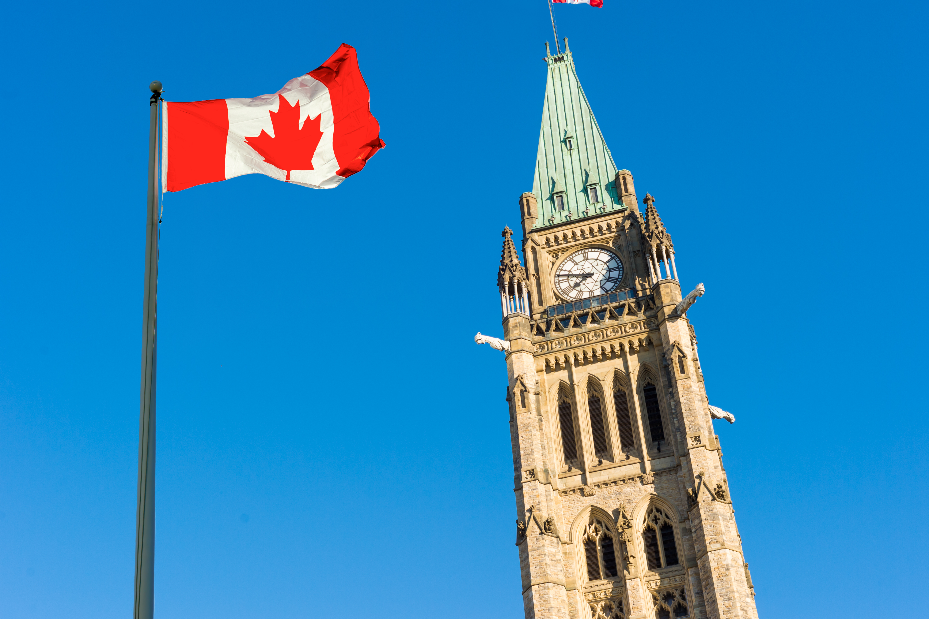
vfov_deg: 24.2
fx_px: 1444
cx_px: 463
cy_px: 275
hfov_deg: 35.7
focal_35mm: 56
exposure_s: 1/400
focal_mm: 50
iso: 100
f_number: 6.3
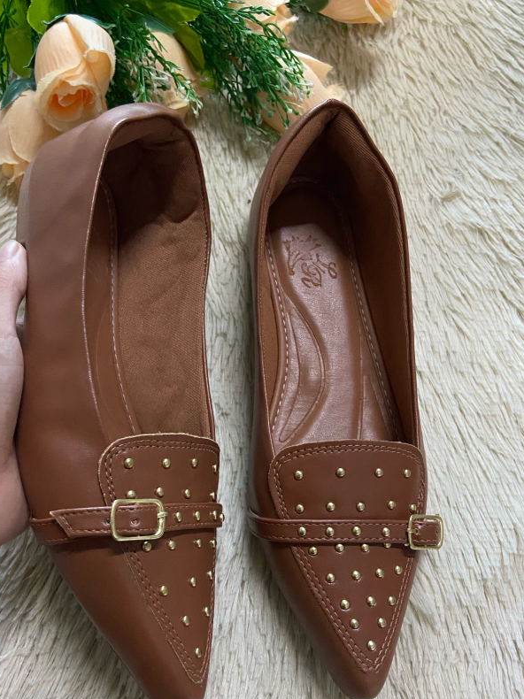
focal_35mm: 32
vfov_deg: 56.4
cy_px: 416
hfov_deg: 44.0
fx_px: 646
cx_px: 225
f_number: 1.8
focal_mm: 4.25
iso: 400
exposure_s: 1/60
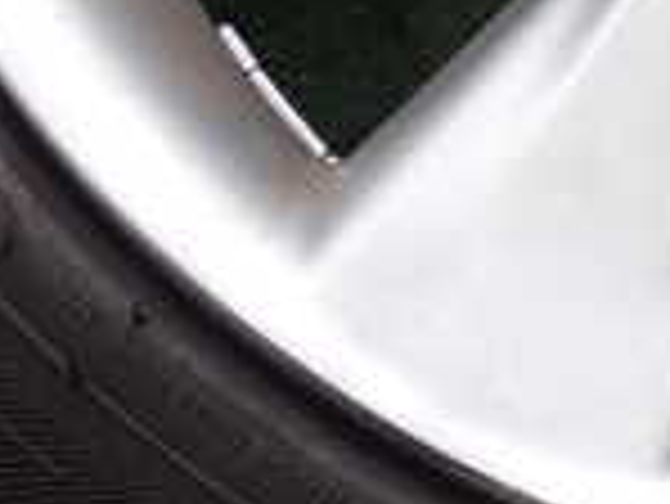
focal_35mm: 145
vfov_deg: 10.1
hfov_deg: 13.0
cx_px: 971
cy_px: -54
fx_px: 2809
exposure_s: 1/125
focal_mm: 6.37
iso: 160
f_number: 2.5
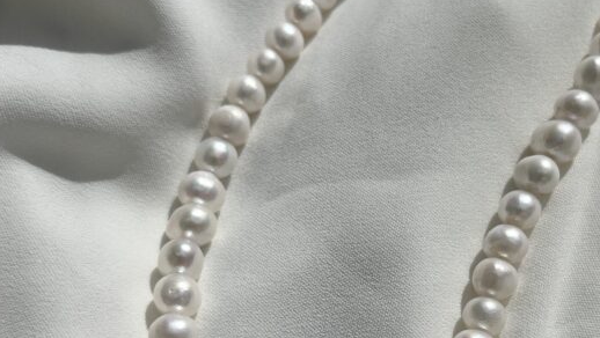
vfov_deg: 23.2
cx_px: 375
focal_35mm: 51
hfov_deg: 40.3
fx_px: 812
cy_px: 269
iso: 40
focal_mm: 5.7
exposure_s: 1/16393
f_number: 1.5
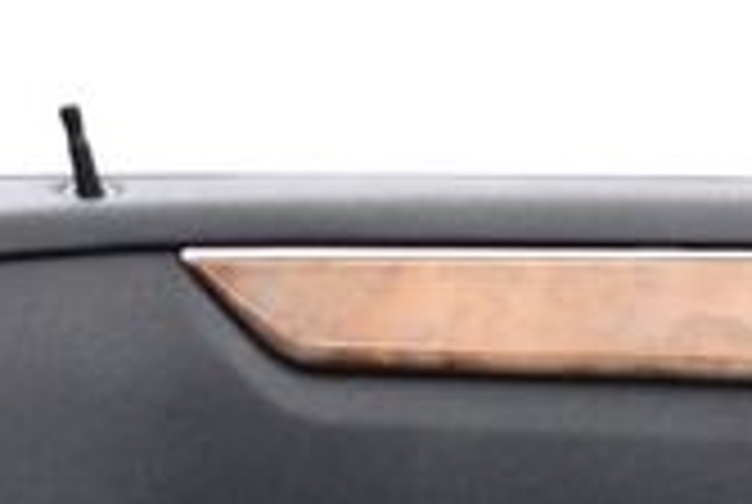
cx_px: 1211
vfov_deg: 9.5
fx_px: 2888
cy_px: 936
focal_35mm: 138
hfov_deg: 13.7
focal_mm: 18
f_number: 3.5
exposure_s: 1/125
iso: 3200
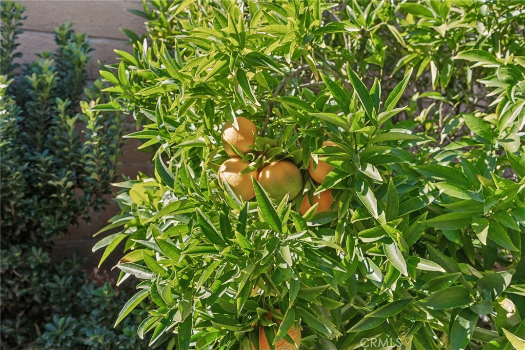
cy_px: 175
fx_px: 510
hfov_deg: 54.4
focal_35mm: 35
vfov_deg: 37.8
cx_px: 262
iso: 200
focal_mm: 35
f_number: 8
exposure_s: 1/80
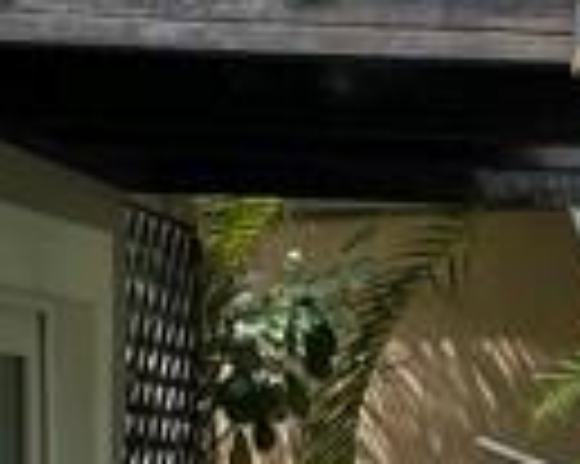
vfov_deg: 7.3
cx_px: 787
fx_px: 3465
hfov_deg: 9.4
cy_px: 933
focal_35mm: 202
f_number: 1.6
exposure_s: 1/711
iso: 32
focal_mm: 4.2
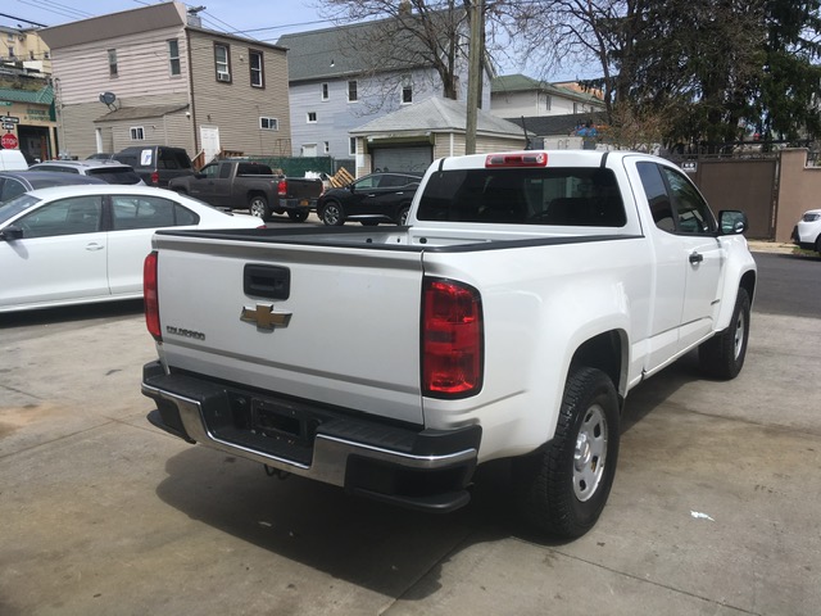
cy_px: 308
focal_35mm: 29
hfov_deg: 61.7
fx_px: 688
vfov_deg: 48.2
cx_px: 410
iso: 25
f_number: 2.2
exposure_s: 1/2404
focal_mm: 4.15
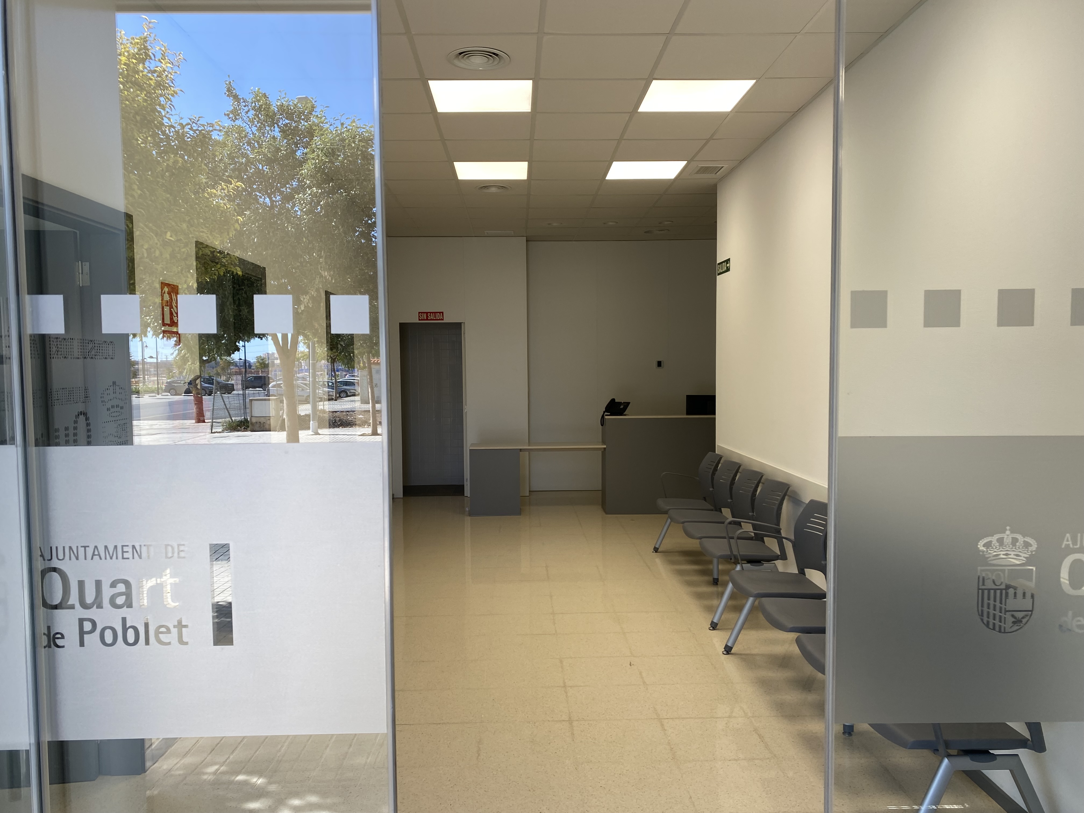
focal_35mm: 26
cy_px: 406
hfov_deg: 67.3
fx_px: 814
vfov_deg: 53.1
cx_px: 542
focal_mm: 4.25
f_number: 1.8
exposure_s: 1/123
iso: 32
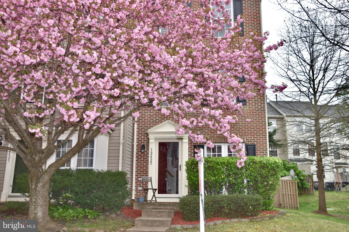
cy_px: 116
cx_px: 174
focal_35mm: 36
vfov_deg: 36.9
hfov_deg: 53.1
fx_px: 349
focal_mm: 24
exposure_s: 1/125
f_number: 5.6
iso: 250
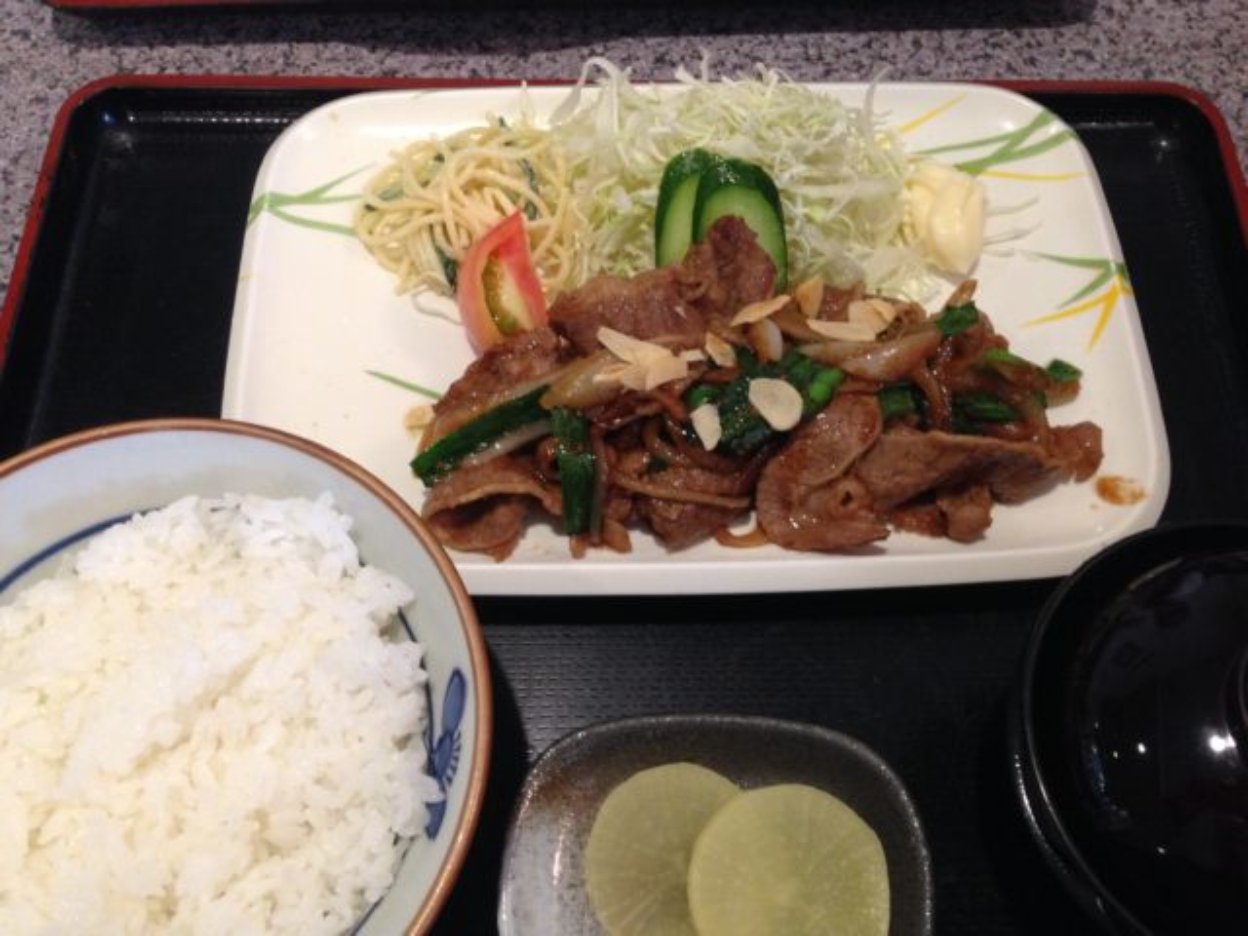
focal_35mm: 33
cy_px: 468
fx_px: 1190
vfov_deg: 42.9
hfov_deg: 55.4
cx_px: 624
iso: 250
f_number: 2.4
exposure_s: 1/20
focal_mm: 4.12
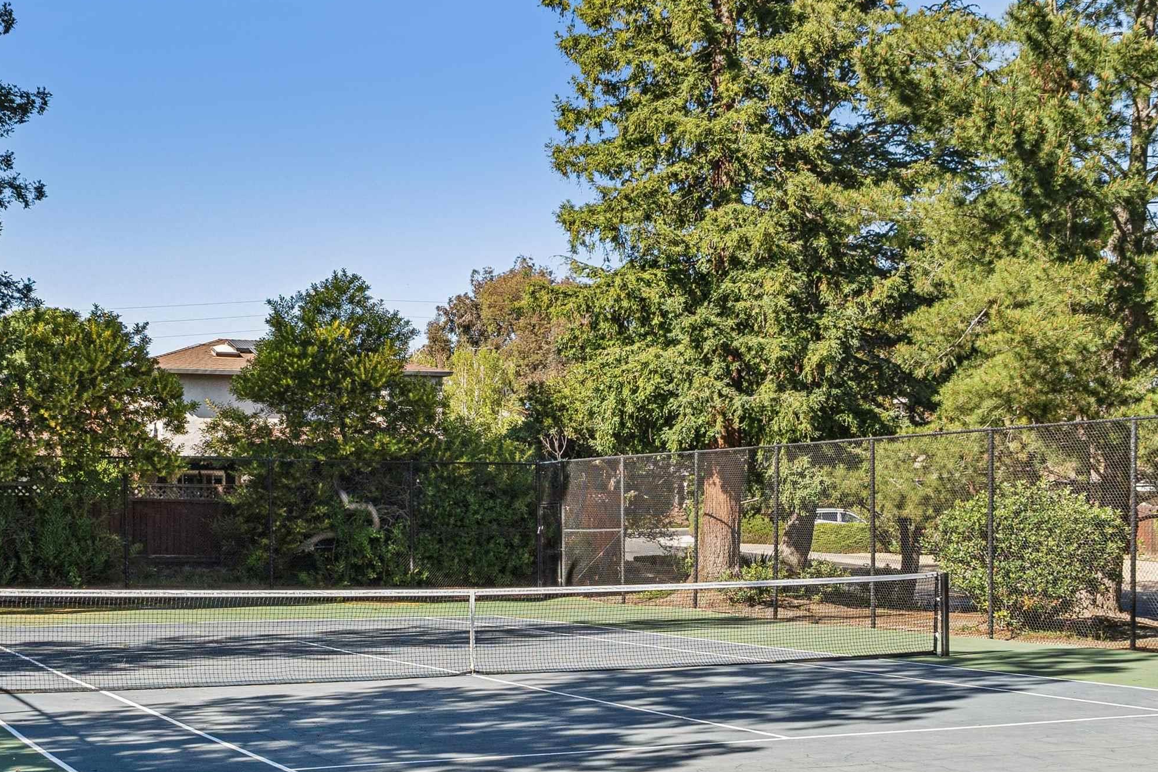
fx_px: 1801
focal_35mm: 56
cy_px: 546
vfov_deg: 24.0
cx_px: 513
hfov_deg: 35.6
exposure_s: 1/250
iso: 250
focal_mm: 24
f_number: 9
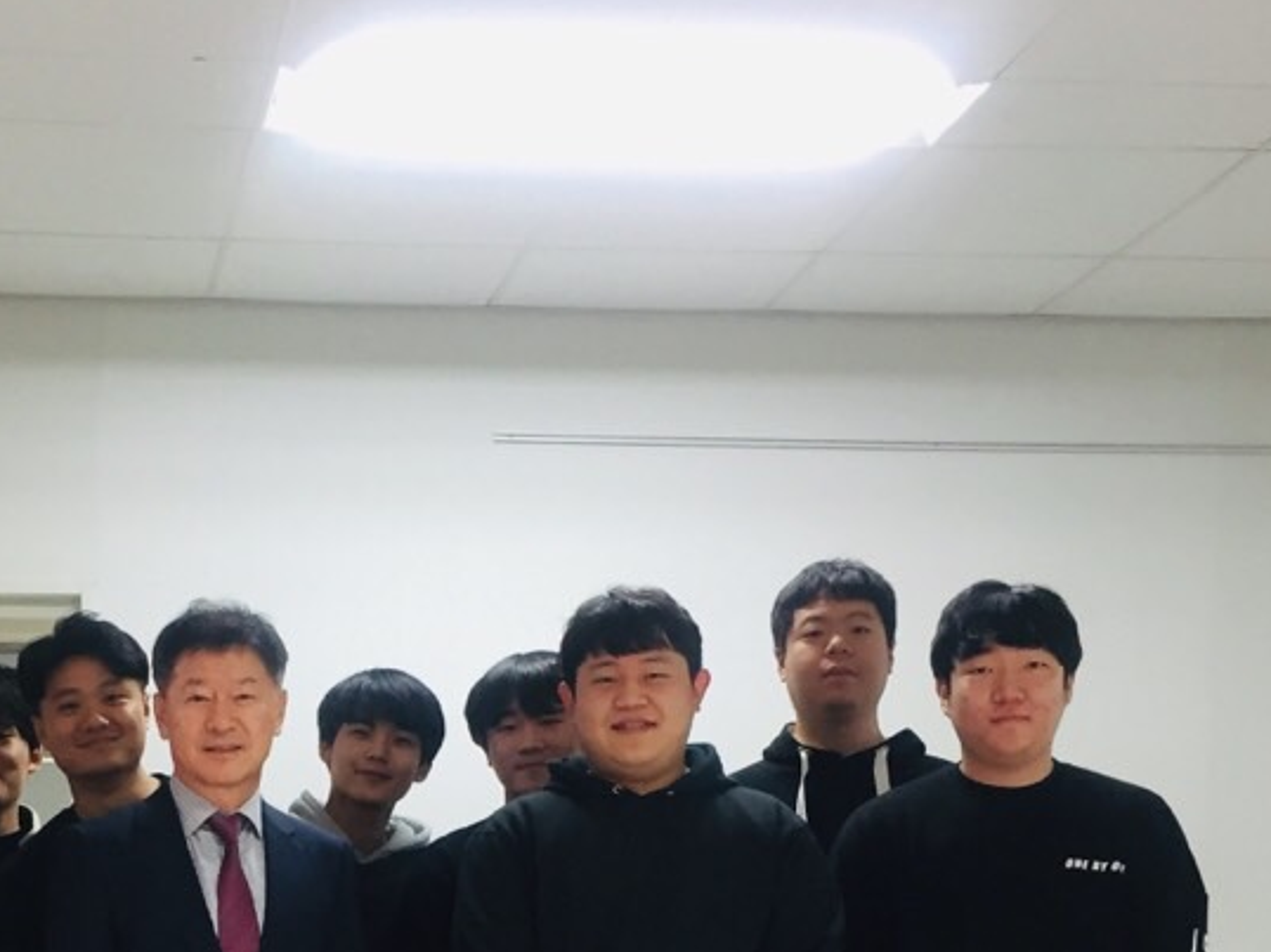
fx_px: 2532
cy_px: 1120
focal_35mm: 69
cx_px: 222
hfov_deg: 27.5
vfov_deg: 20.1
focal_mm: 4.15
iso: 64
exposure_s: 1/30
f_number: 2.2
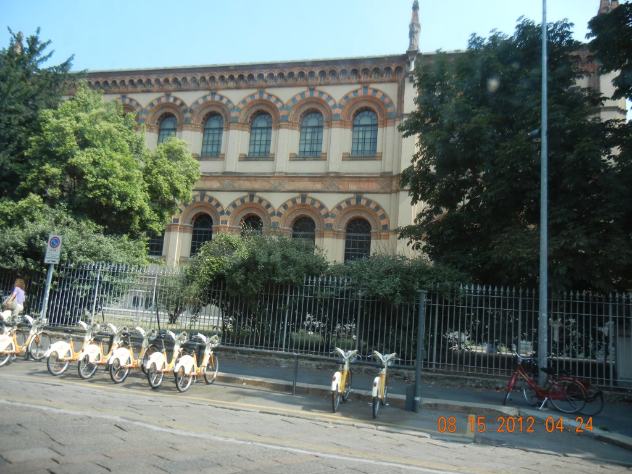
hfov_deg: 60.0
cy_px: 237
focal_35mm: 30
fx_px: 548
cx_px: 316
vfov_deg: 46.8
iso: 160
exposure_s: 1/507
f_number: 3.5
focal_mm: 5.4
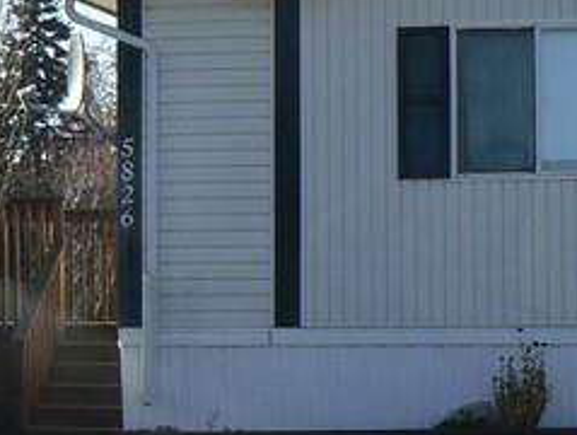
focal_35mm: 154
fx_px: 2571
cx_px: 367
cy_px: 251
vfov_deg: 9.7
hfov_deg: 12.8
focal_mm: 6
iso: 80
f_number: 5.6
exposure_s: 1/400
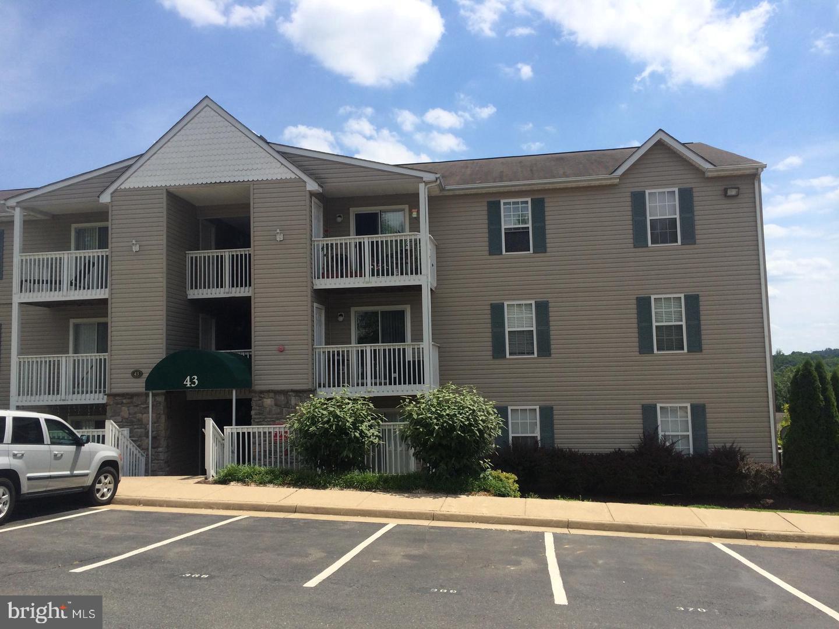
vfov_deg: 46.8
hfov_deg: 60.0
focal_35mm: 30
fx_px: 727
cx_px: 420
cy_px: 314
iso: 40
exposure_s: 1/2564
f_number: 2.2
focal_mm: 4.12
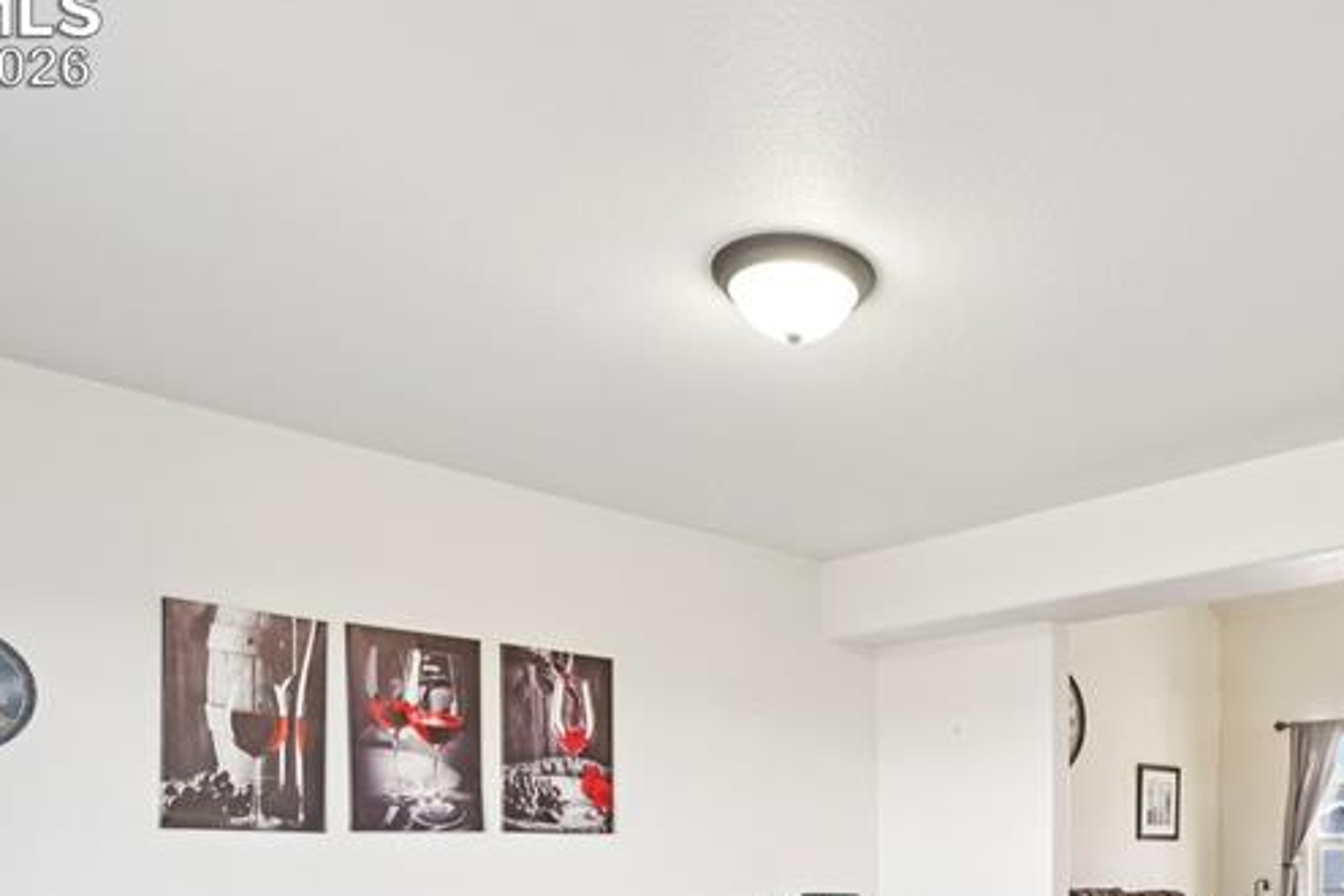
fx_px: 1157
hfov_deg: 58.2
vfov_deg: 38.3
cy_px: 863
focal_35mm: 31
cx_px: 948
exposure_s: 1/13
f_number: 8
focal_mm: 10
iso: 800
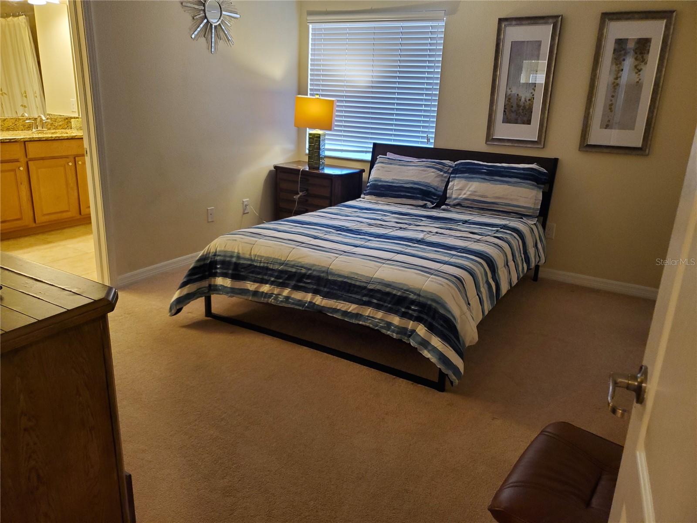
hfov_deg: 67.3
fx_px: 524
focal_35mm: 26
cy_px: 262
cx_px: 348
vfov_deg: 53.1
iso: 250
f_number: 1.5
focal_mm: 4.3
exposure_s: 1/59
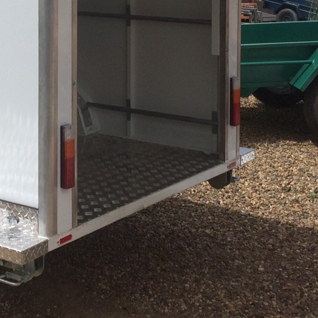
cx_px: 62
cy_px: 30
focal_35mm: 86
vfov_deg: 19.8
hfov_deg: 19.9
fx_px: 894
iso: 32
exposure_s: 1/4115
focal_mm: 4.15
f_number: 2.2
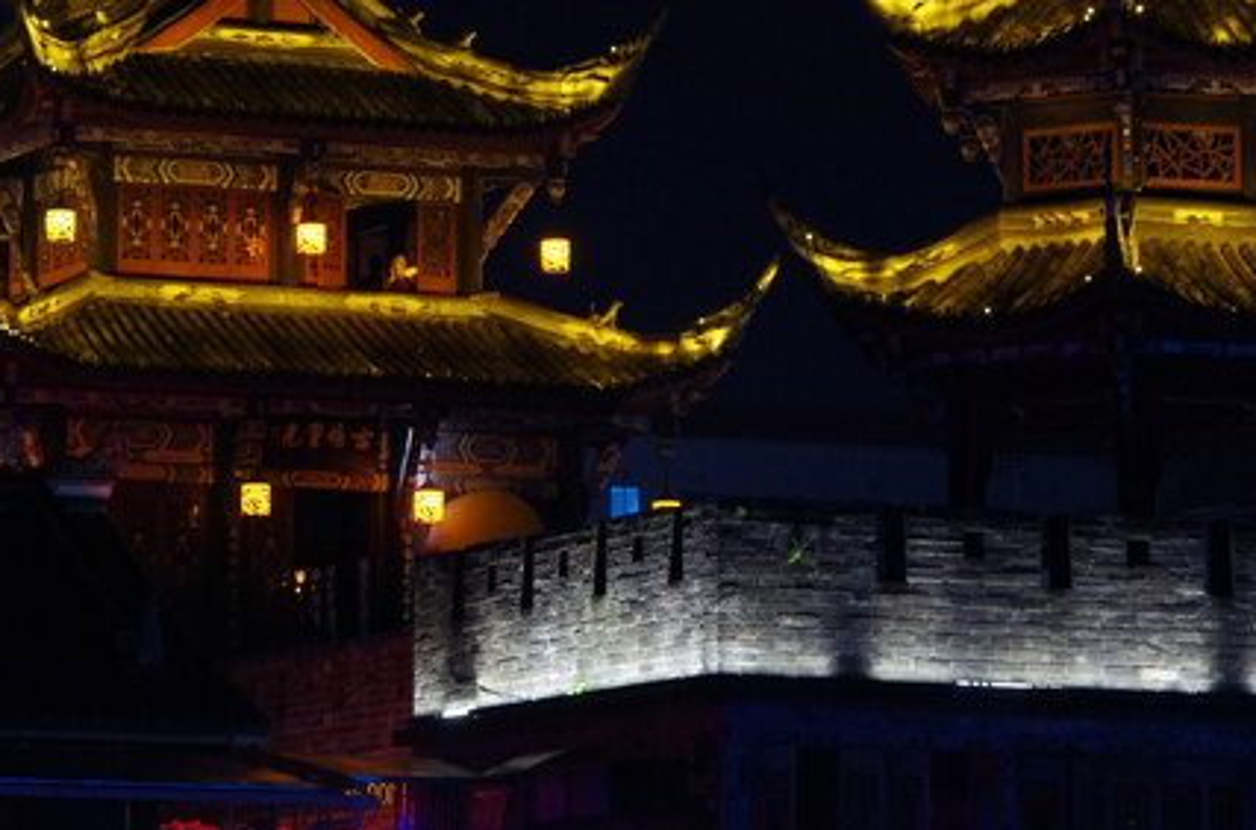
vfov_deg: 6.4
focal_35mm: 214
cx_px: 624
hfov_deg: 9.6
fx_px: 7444
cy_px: 182
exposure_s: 1/10
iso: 1600
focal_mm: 85
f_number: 6.3
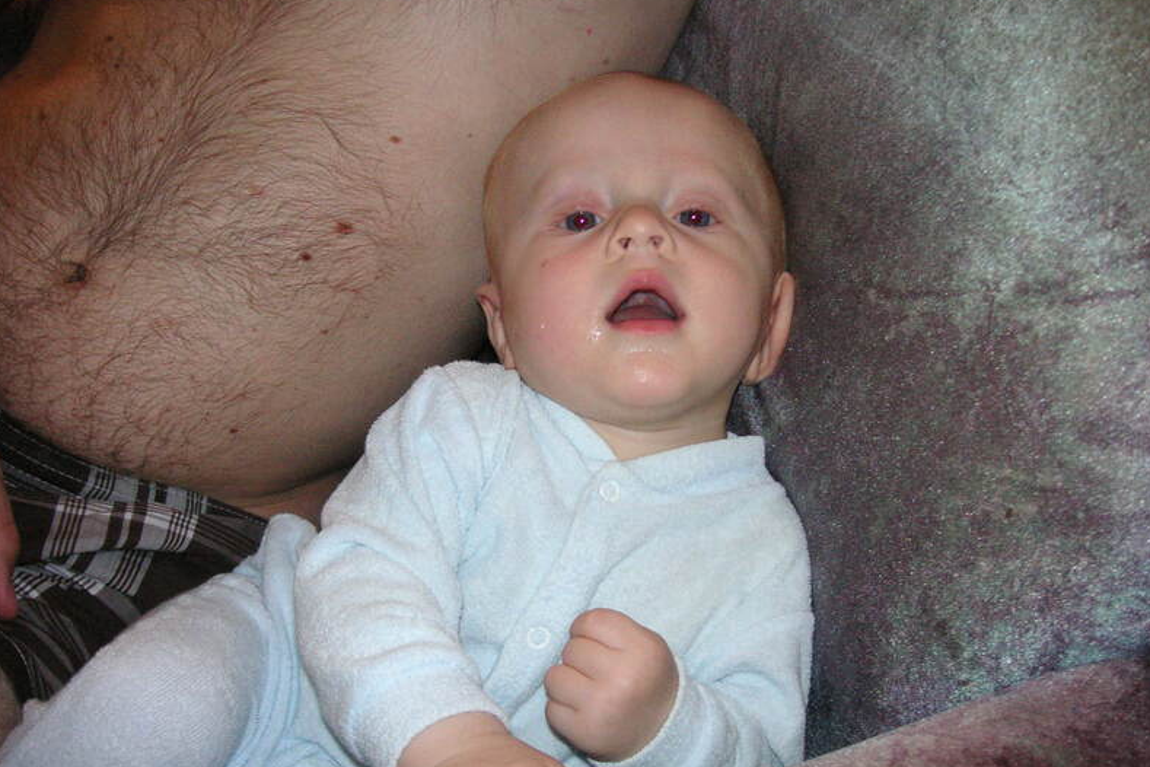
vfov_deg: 34.2
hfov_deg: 49.6
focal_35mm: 39
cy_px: 416
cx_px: 574
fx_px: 1246
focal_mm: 6.1
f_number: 2.8
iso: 160
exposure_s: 1/45
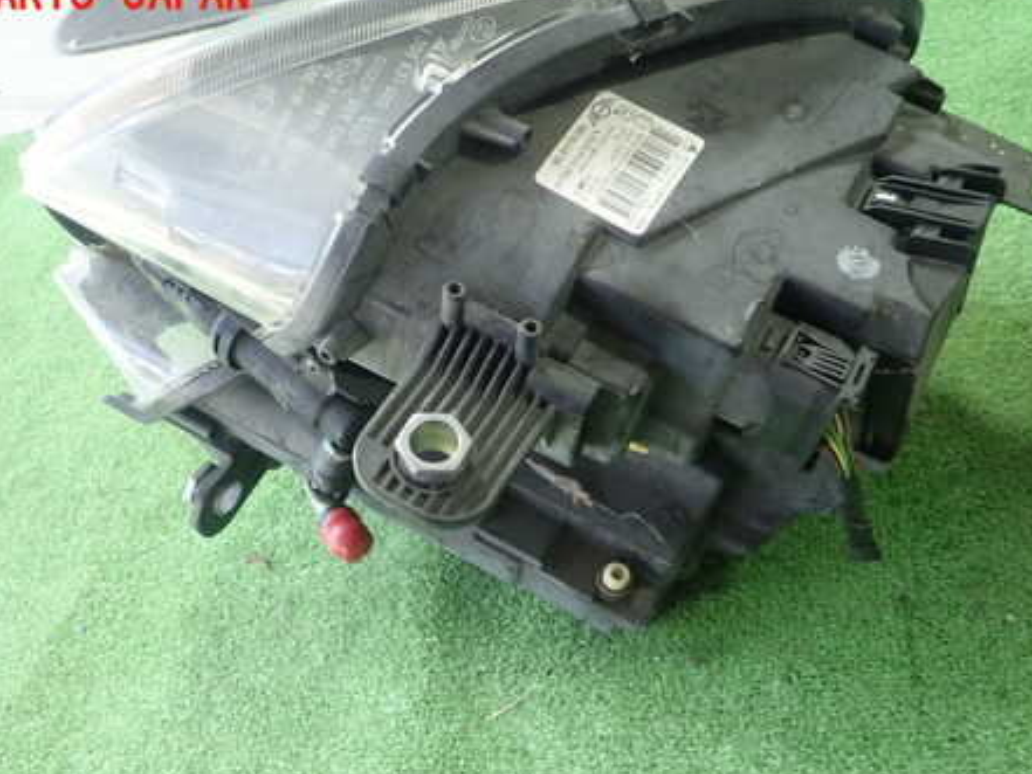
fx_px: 1014
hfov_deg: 53.9
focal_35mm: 34
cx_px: 527
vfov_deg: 41.5
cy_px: 491
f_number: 2
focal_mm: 4.5
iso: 200
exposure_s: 1/50
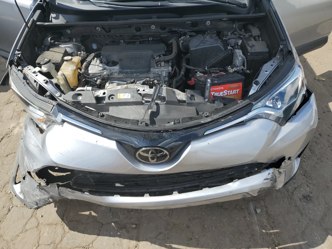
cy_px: 124
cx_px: 166
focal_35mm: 26
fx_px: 249
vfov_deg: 53.1
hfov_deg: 67.3
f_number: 1.5
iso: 50
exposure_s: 1/2000
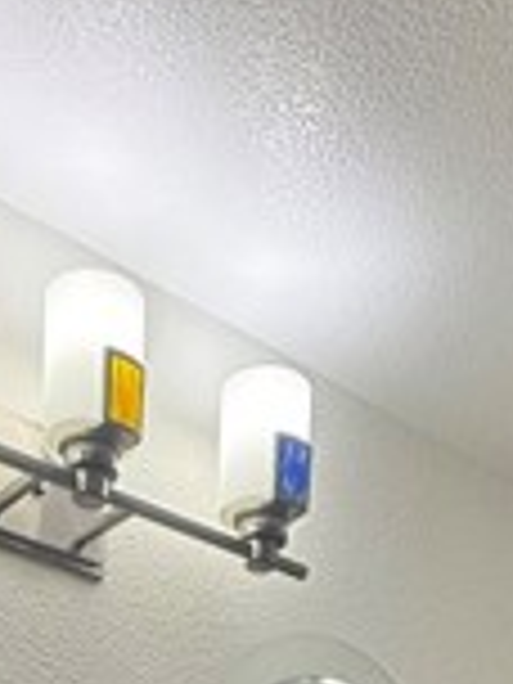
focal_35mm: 59
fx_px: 1166
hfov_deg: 24.6
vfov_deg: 20.2
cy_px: 1305
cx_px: 153
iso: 200
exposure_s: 1/120
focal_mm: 2.22
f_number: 2.2
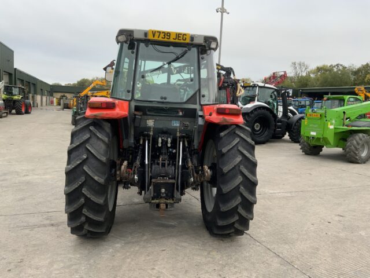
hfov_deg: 61.7
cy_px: 139
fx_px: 310
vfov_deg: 48.2
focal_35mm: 29
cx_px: 185
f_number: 1.8
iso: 50
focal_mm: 3
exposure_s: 1/122
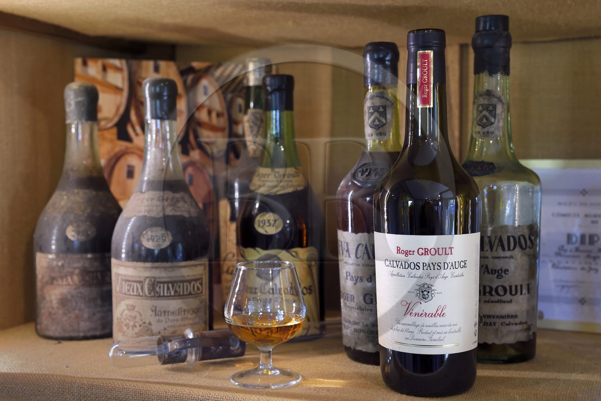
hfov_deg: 39.6
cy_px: 200
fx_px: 834
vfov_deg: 27.0
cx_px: 300
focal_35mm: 50
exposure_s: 1/30
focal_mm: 50
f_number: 6.3
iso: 1600
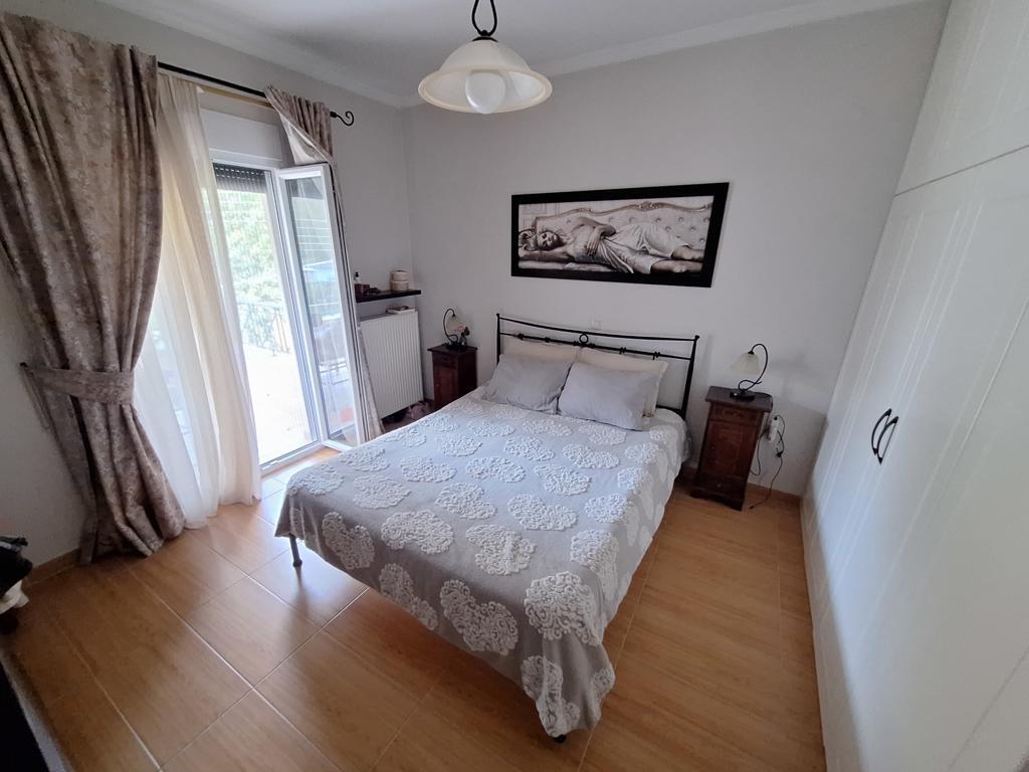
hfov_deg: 106.2
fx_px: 386
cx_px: 514
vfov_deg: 89.9
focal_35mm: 13
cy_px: 386
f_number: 2.2
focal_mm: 1.74
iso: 800
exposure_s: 1/20
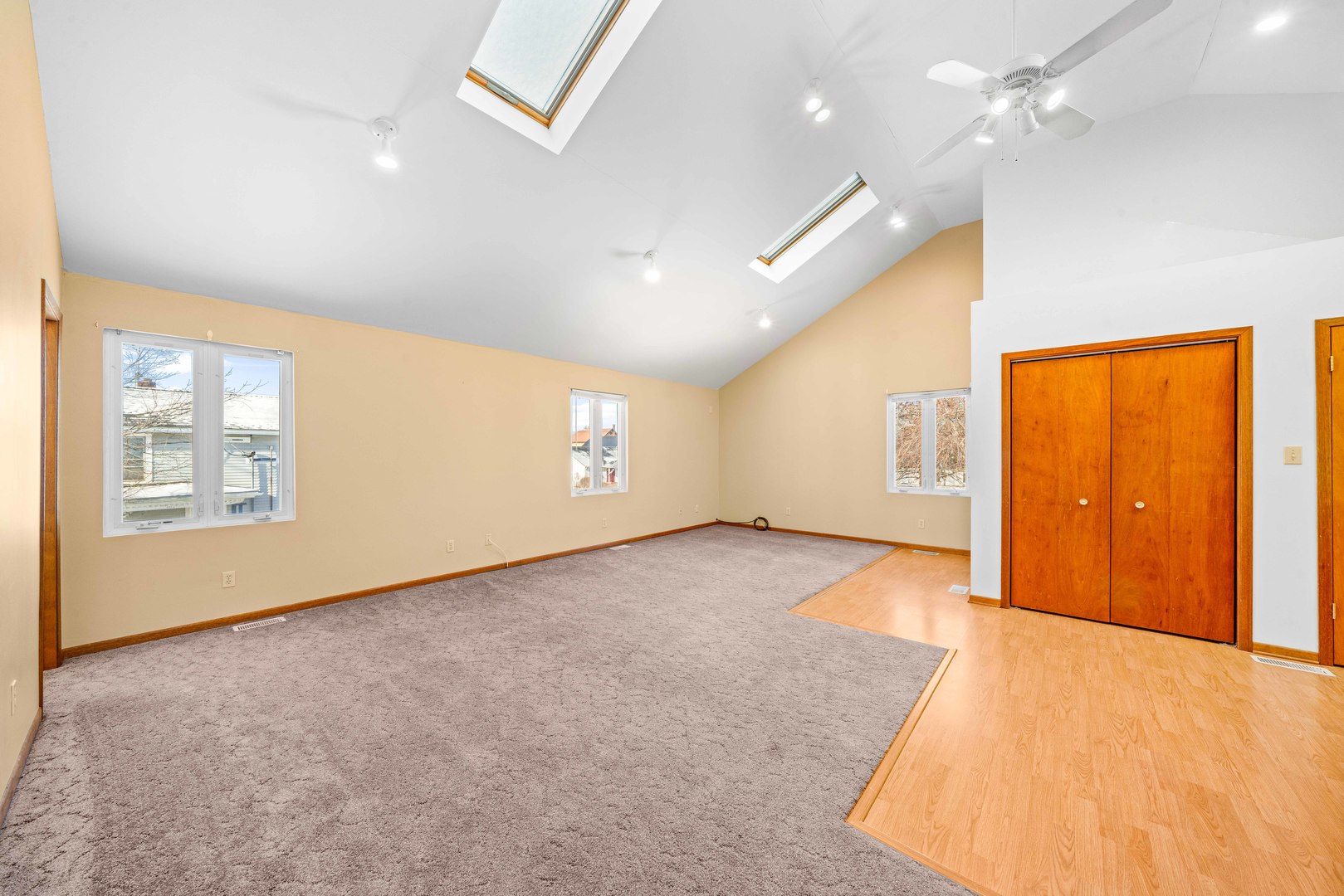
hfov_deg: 112.6
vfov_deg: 90.0
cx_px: 672
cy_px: 448
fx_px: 448
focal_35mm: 12
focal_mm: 12
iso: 160
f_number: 11
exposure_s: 1/2
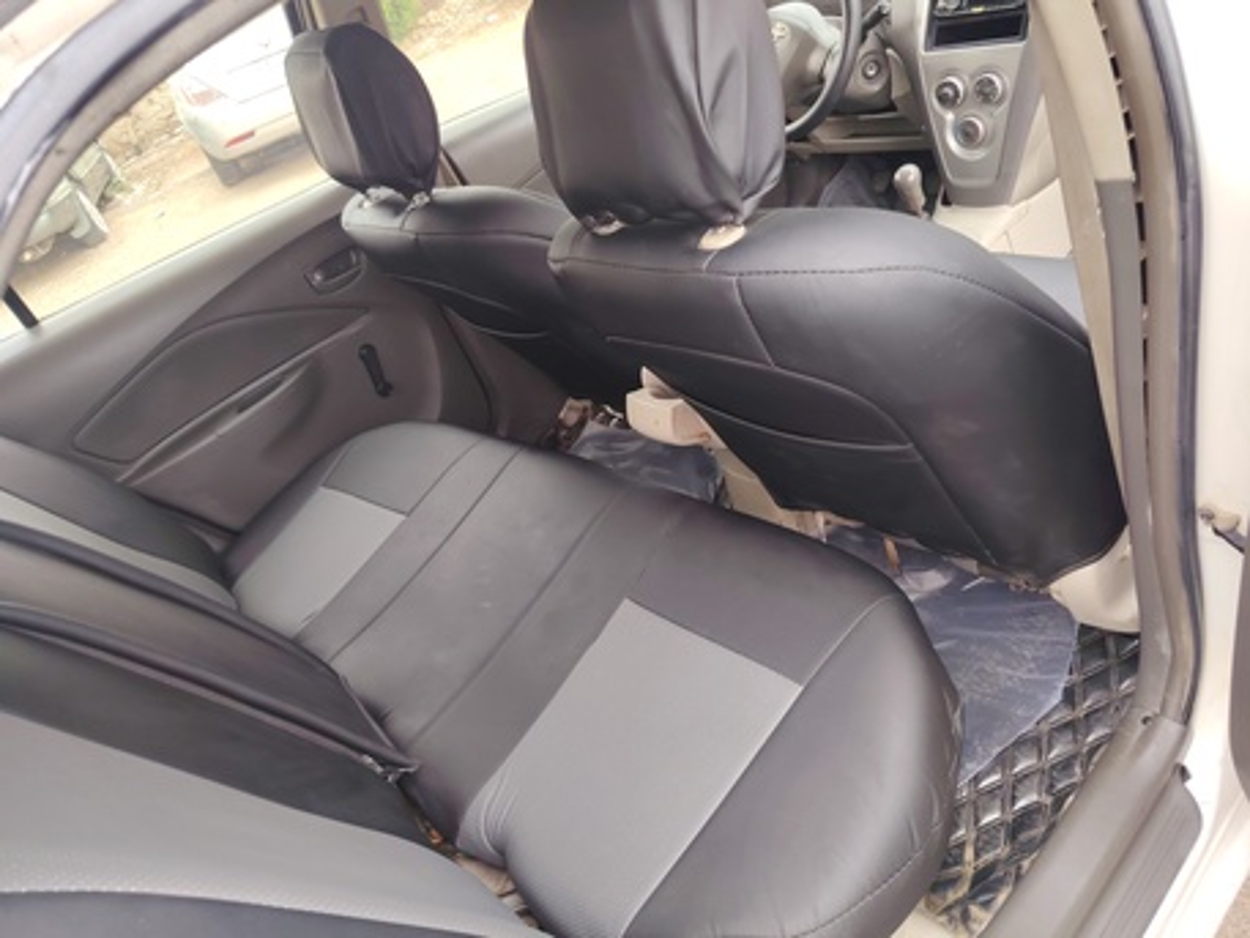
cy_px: 469
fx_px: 867
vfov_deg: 56.8
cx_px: 625
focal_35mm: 24
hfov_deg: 71.6
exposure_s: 1/100
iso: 170
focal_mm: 5.25
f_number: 1.75
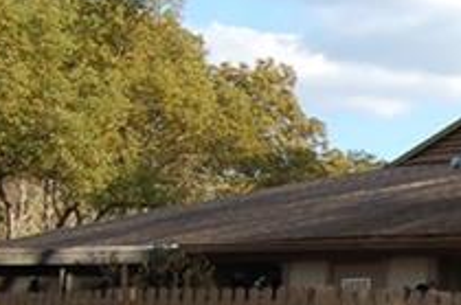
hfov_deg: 11.0
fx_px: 2152
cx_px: 955
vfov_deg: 8.1
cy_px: 316
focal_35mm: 168
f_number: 8
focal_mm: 23
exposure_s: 1/250
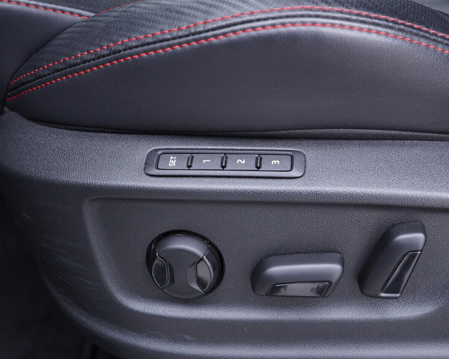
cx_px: 271
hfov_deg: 44.5
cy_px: 178
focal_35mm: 41
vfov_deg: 36.5
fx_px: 545
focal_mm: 24
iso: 320
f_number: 2.8
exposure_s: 1/40
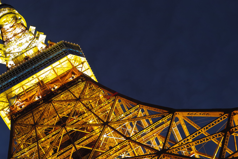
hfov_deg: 29.2
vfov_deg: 19.7
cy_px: 96
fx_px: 456
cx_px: 96
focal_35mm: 69
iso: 200
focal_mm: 30
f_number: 8
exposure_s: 1/2.5
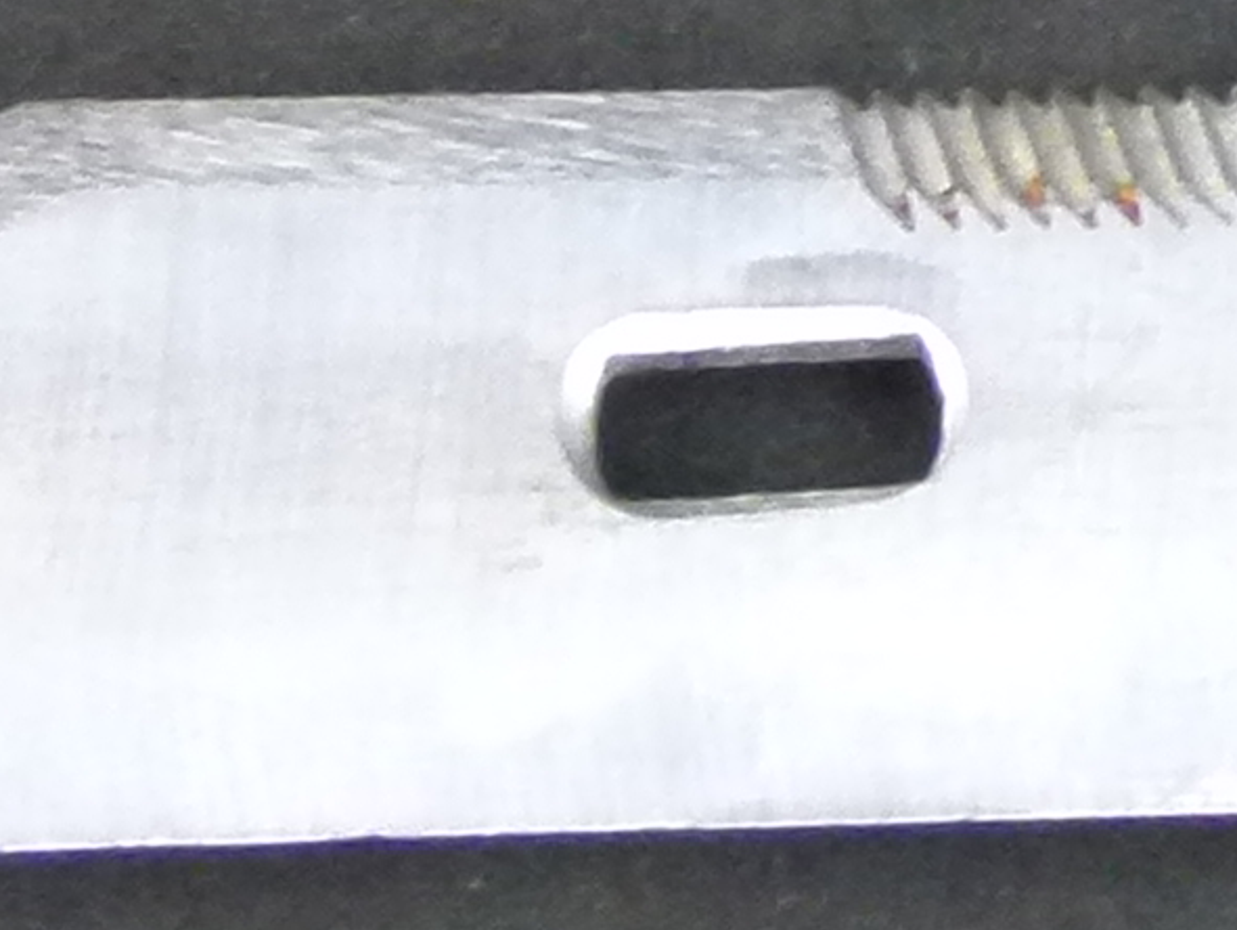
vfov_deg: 4.4
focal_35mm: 336
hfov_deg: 5.8
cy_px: -813
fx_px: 12014
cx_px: 2520
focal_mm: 8.3
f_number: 3.2
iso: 400
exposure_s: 1/25
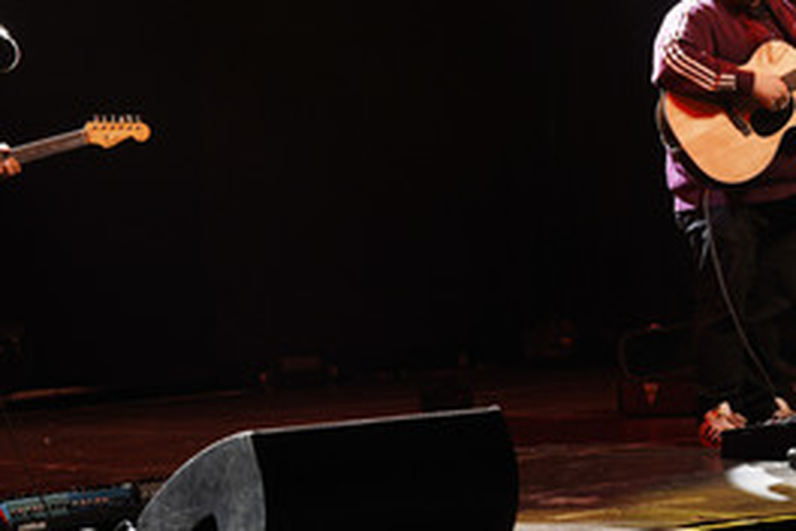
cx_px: 318
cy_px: 139
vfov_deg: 10.7
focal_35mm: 128
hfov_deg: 16.0
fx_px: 2830
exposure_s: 1/125
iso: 400
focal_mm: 75
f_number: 5.6
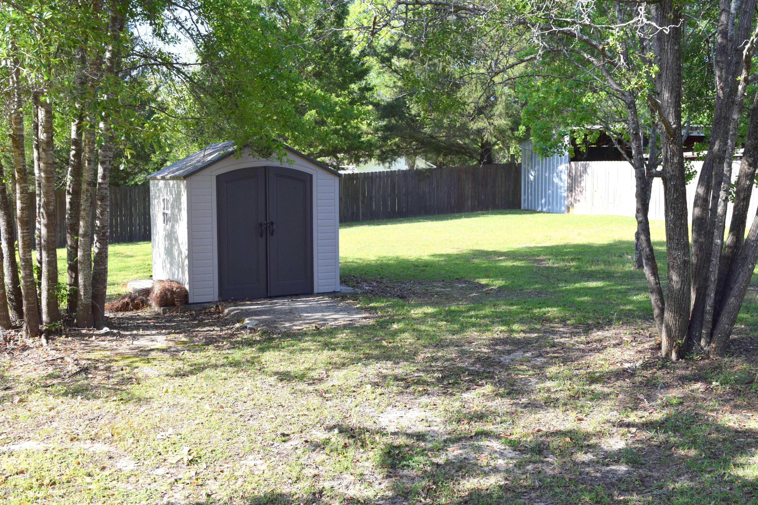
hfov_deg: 53.1
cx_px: 379
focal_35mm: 36
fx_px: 758
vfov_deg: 36.9
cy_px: 252
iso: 200
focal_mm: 24
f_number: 8
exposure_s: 1/250
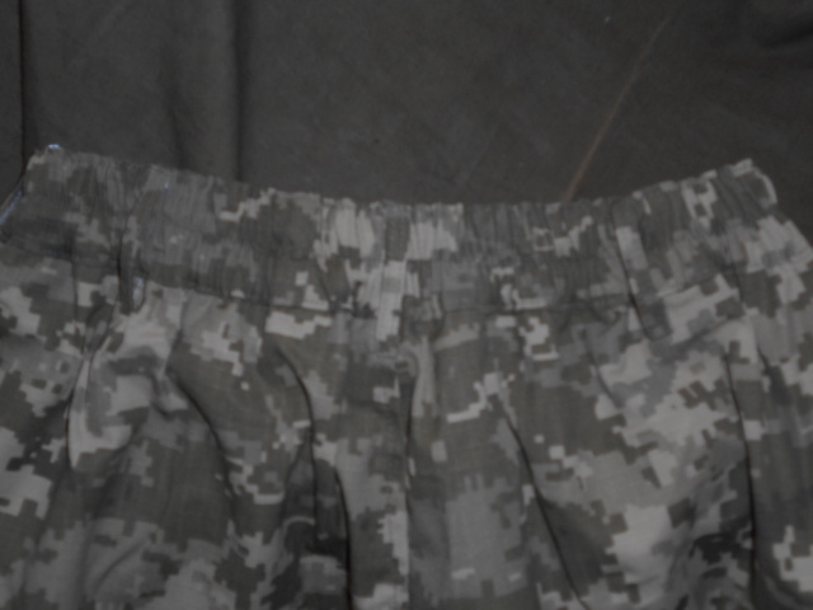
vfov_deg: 32.9
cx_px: 406
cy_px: 305
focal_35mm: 44
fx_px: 1033
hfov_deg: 42.9
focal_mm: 7.7
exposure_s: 1/30
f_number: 4.2
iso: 80
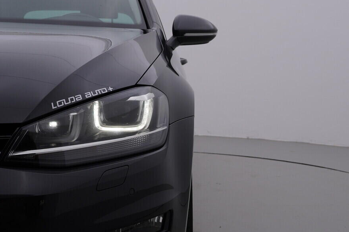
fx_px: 572
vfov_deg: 22.9
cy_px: 152
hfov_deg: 33.8
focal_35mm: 59
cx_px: 219
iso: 125
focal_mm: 24
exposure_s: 1/125
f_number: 5.6
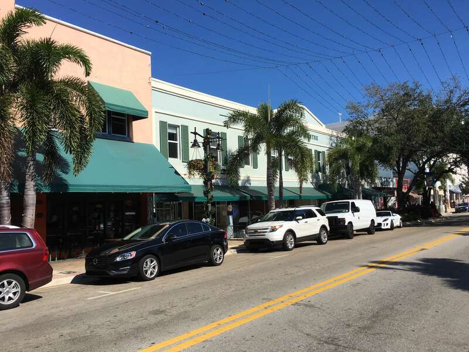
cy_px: 176
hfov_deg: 61.7
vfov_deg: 48.2
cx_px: 234
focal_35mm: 29
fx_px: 393
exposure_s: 1/2564
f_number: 2.2
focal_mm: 4.15
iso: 25
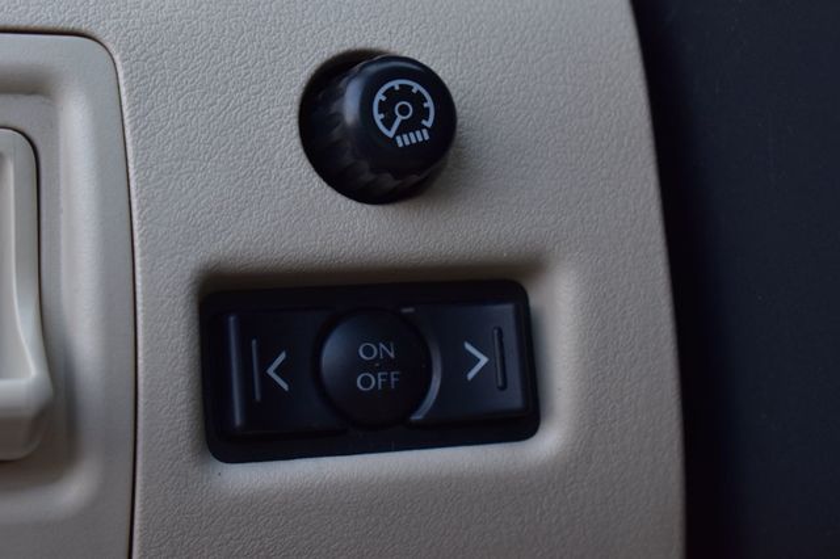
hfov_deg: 24.6
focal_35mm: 82
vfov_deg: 16.5
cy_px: 280
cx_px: 420
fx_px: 1924
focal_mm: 55
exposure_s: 1/30
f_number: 7.1
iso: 400
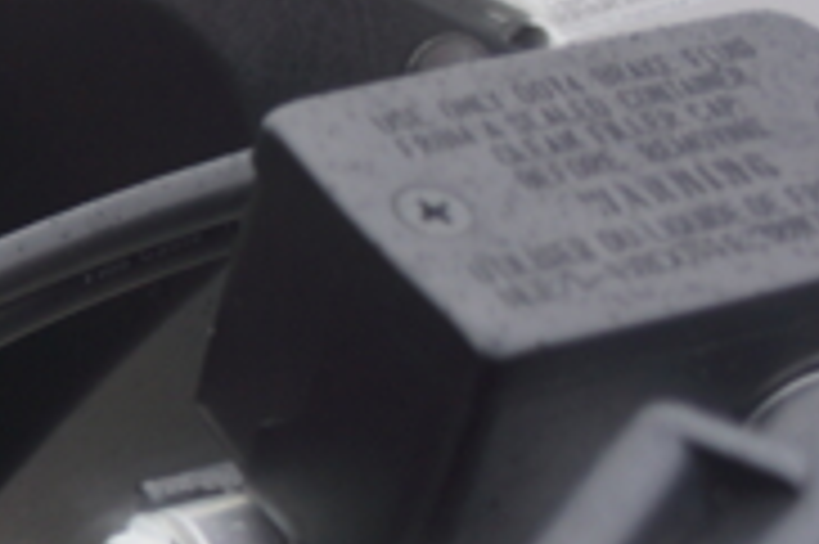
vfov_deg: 11.0
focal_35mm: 123
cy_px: 528
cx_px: -562
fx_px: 2796
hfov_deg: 14.9
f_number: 3.5
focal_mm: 19
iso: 100
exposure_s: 1/60
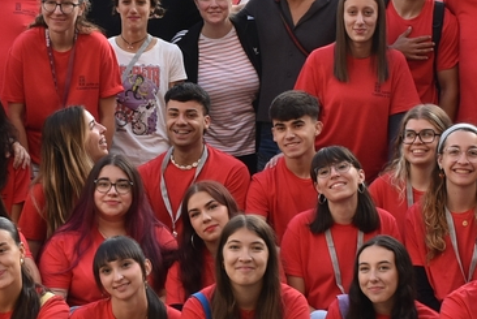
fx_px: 2215
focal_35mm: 167
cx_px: 136
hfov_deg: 12.3
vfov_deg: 8.2
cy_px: 174
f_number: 7.1
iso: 400
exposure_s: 1/200
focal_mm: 34
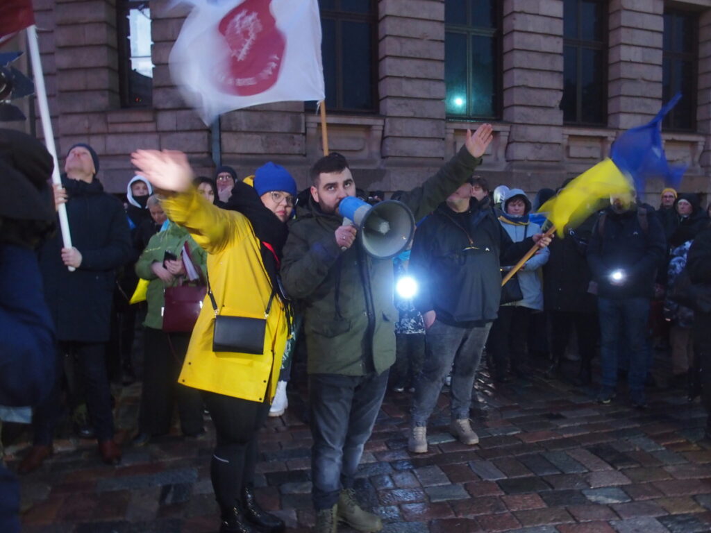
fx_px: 575
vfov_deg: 49.7
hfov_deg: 63.4
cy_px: 266
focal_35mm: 28
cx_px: 356
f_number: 2.8
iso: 800
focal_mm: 6
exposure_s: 1/10
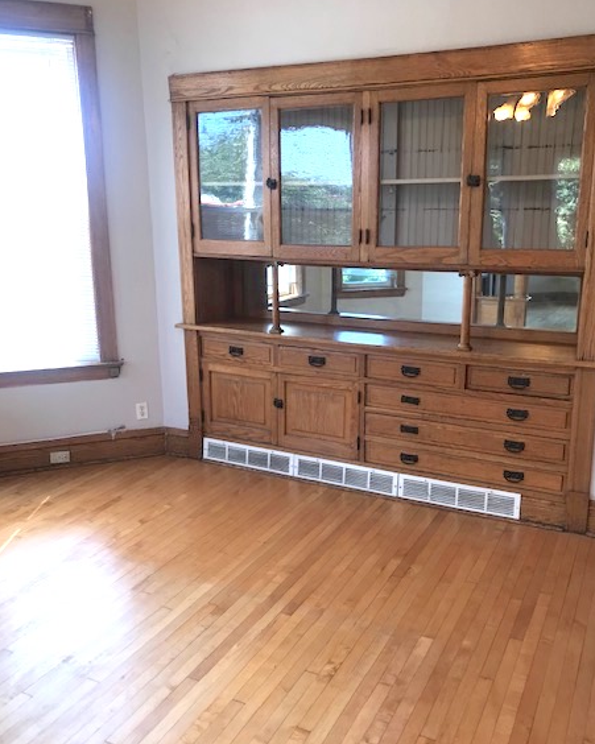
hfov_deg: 47.1
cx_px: 313
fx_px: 683
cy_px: 387
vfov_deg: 57.2
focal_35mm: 31
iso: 20
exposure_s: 1/86
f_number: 1.8
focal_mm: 3.99
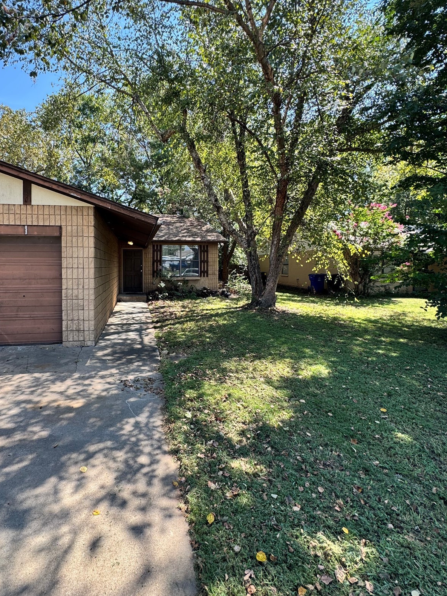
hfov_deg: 74.0
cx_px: 182
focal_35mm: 17
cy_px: 271
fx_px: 293
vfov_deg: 90.8
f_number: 2.2
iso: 40
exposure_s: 1/283
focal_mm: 2.22
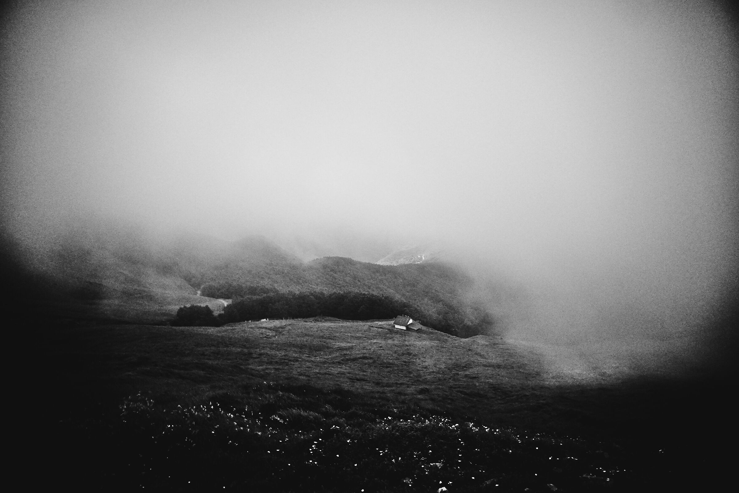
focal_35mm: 24
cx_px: 370
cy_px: 246
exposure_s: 1/60
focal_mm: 16
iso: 2000
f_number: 3.5
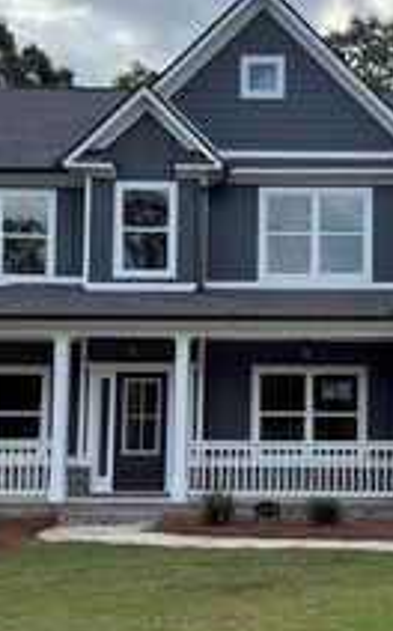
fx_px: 1031
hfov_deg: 21.2
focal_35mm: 60
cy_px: 365
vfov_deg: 34.0
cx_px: 336
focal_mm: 6.76
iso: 100
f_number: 1.78
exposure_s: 1/1770
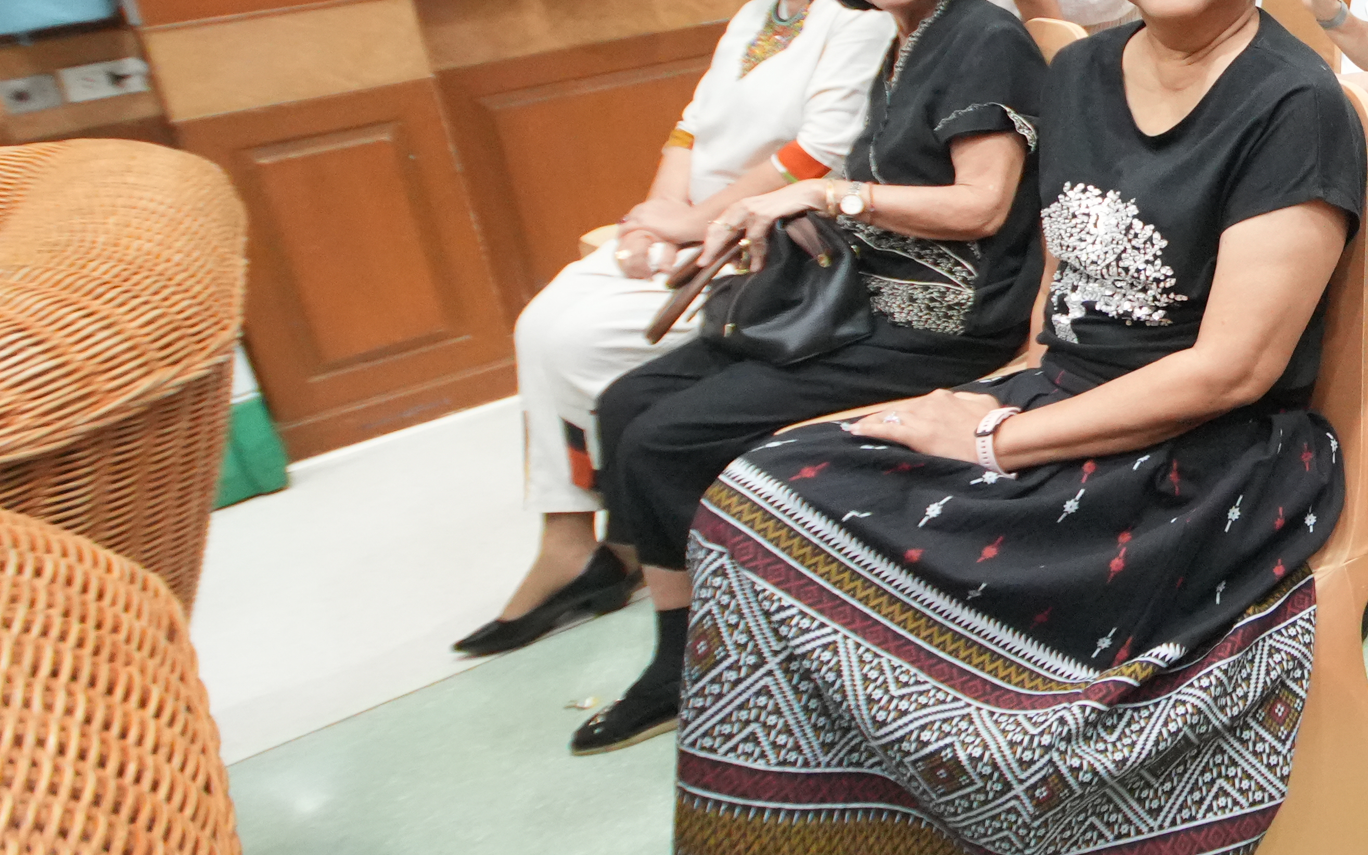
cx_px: 1480
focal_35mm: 36
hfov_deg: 43.0
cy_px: 181
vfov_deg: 34.3
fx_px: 1342
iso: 4000
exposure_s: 1/100
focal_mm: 10
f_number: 4
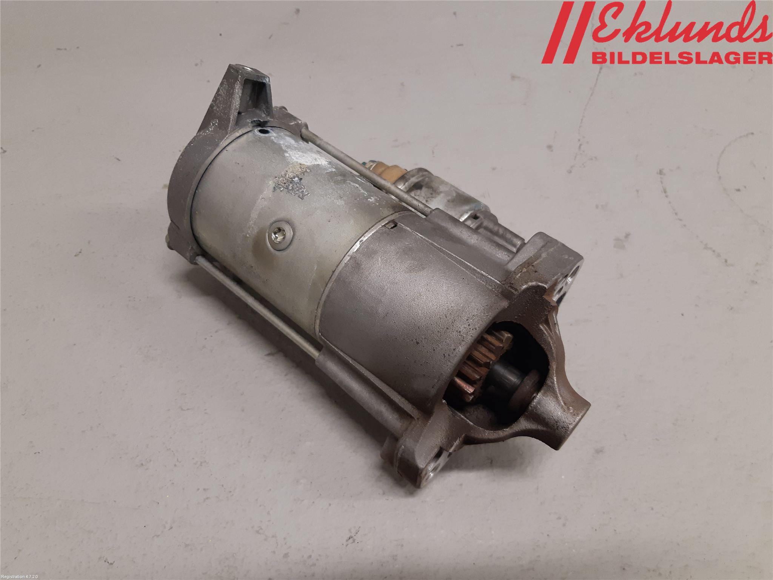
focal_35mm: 26
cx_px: 386
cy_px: 290
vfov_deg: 53.1
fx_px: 581
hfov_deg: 67.3
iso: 125
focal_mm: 3.93
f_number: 1.7
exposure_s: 1/50
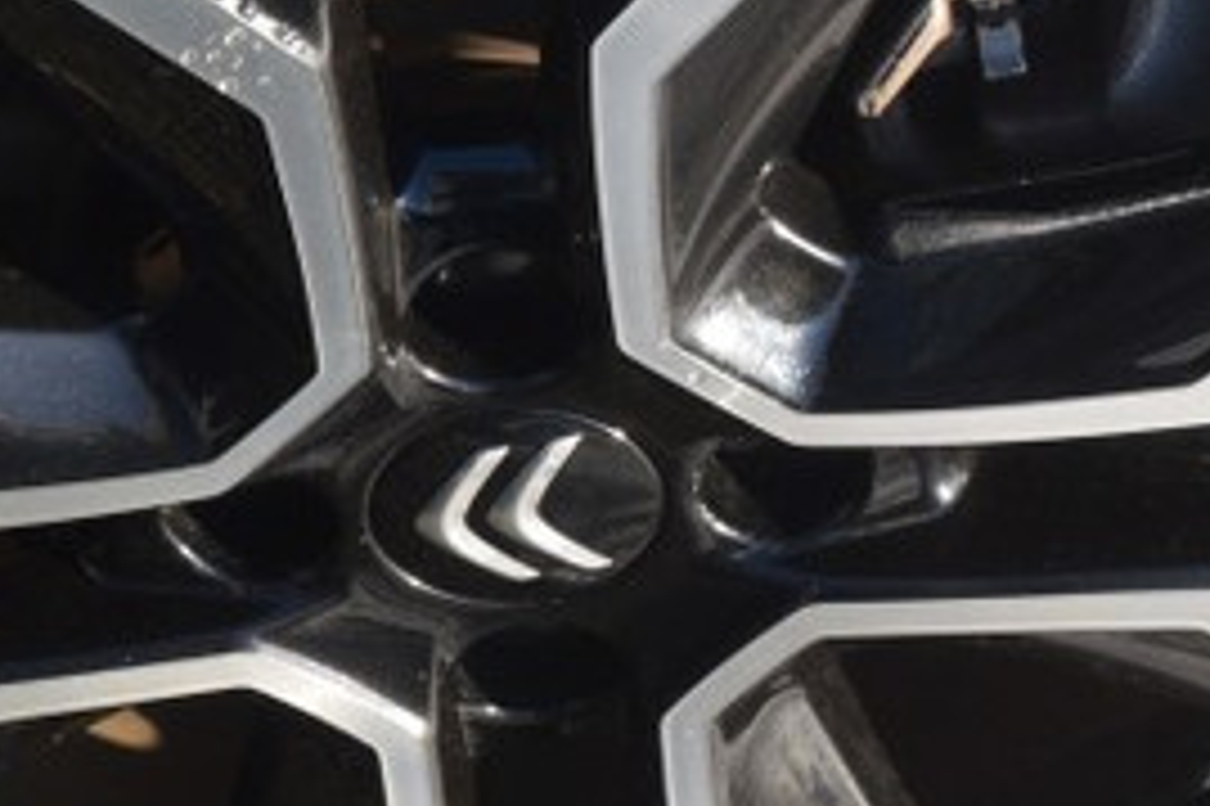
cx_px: 756
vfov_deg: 5.7
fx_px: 8061
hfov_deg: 8.6
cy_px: 218
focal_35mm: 240
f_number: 8
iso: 400
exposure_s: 1/250
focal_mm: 42
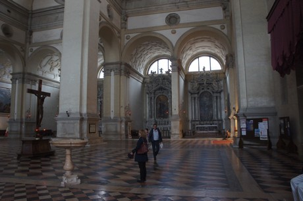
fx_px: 227
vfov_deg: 47.9
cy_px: 100
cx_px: 152
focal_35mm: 27
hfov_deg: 67.4
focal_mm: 18
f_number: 3.5
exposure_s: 1/30
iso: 3200
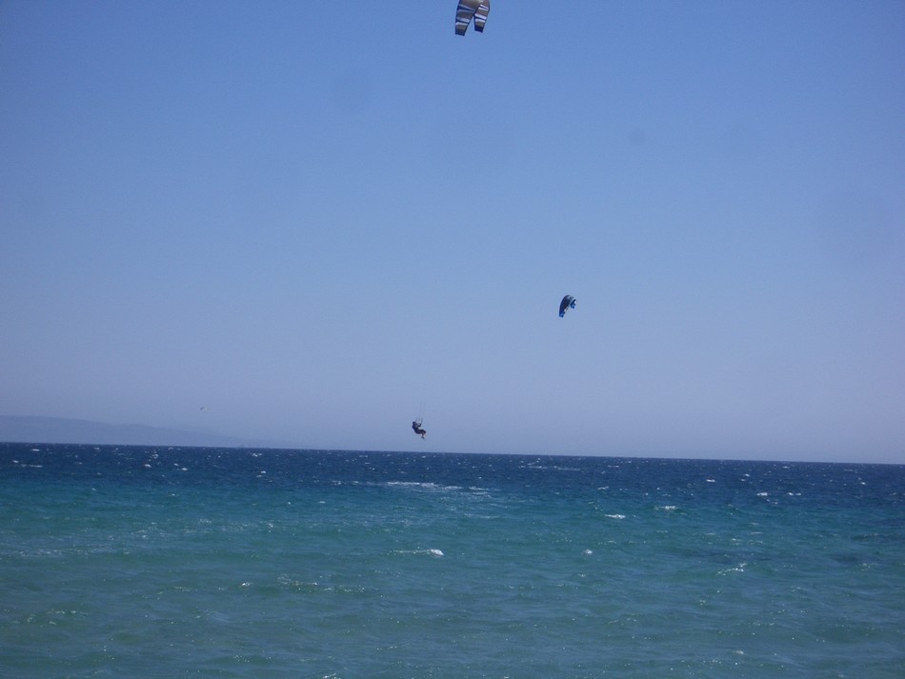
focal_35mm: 105
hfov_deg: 18.7
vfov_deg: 14.1
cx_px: 452
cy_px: 340
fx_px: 2746
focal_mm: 17.4
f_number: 7.7
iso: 50
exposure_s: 1/320
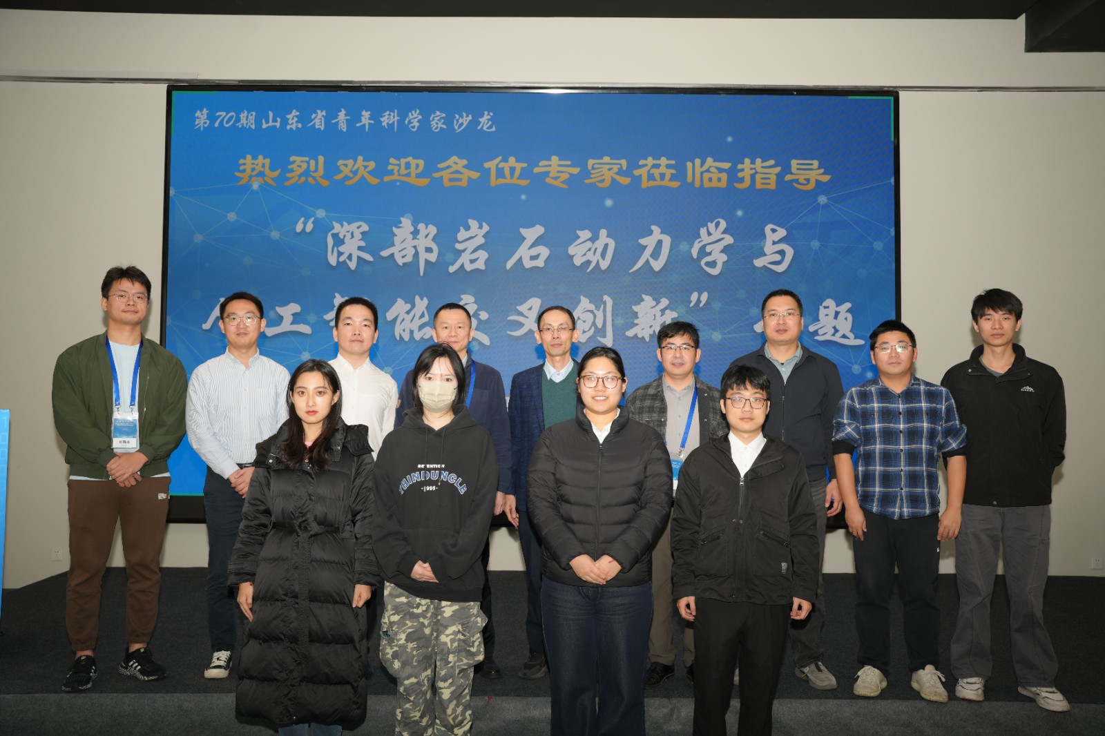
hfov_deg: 61.1
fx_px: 936
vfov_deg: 42.9
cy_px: 368
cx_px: 552
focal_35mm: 30
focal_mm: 30.5
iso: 160
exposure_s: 1/125
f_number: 4
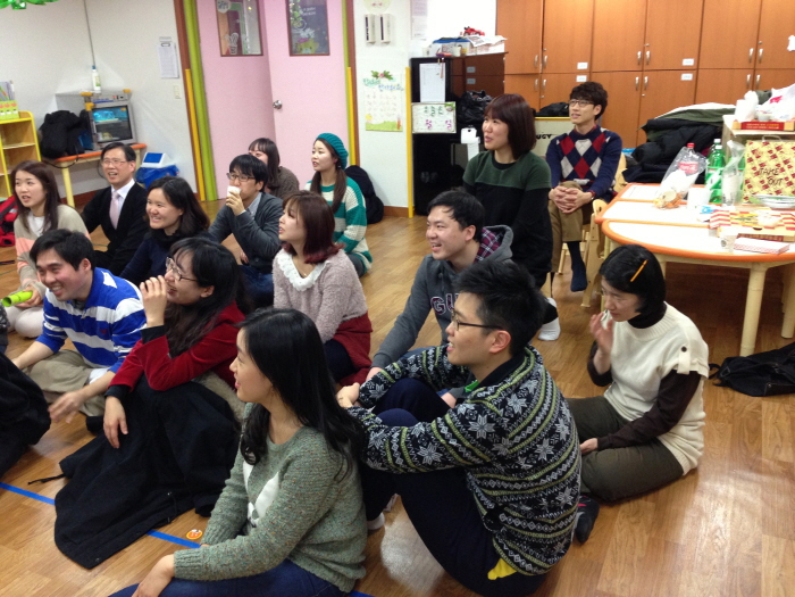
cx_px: 398
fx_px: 758
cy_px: 298
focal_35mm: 33
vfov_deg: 42.9
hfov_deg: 55.4
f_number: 2.4
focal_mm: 4.13
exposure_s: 1/20
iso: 160
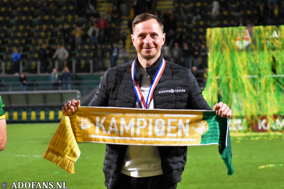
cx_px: 142
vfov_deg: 13.0
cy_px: 94
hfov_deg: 19.5
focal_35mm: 105
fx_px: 828
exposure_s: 1/250
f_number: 2.8
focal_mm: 70
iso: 3200
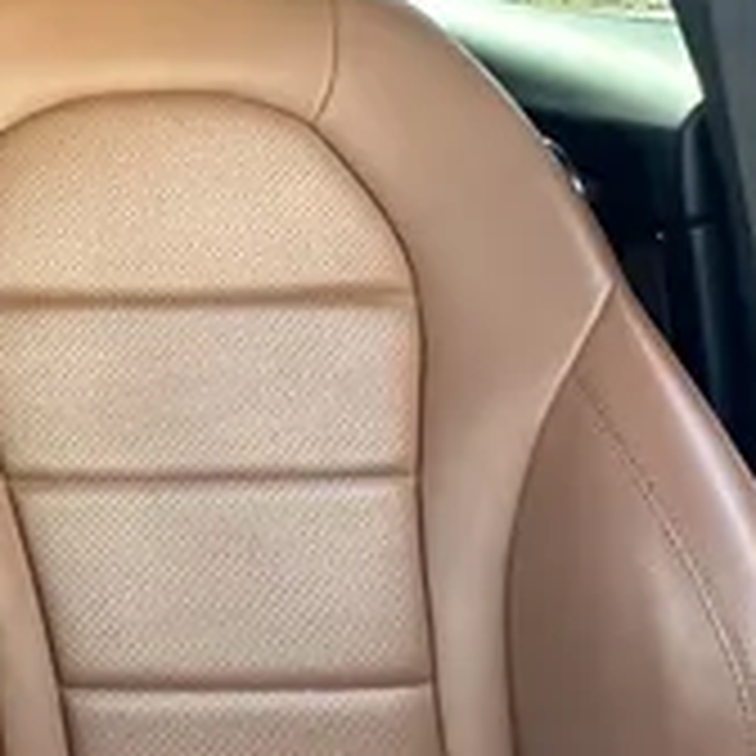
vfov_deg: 30.4
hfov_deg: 24.6
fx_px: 1310
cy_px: 40
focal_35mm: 53
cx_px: -392
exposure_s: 1/99
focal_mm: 2.22
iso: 250
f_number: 2.2
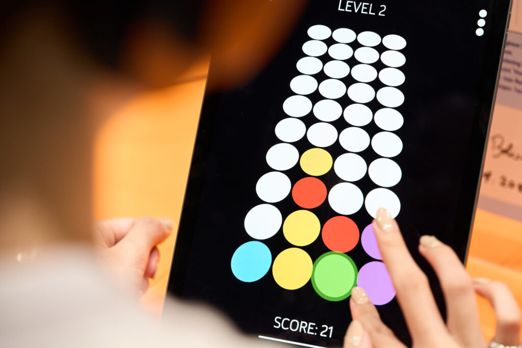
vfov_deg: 12.5
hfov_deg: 18.6
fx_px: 1595
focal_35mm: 110
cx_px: 261
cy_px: 174
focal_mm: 110
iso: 800
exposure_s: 1/100
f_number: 4
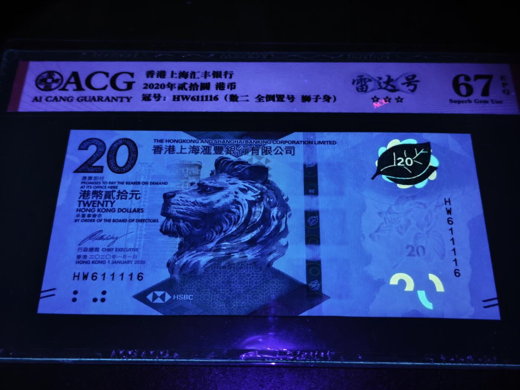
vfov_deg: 29.1
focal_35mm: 50
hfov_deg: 38.2
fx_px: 751
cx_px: 260
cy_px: 195
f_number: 1.63
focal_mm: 5.85
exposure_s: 1/11.1
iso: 2500
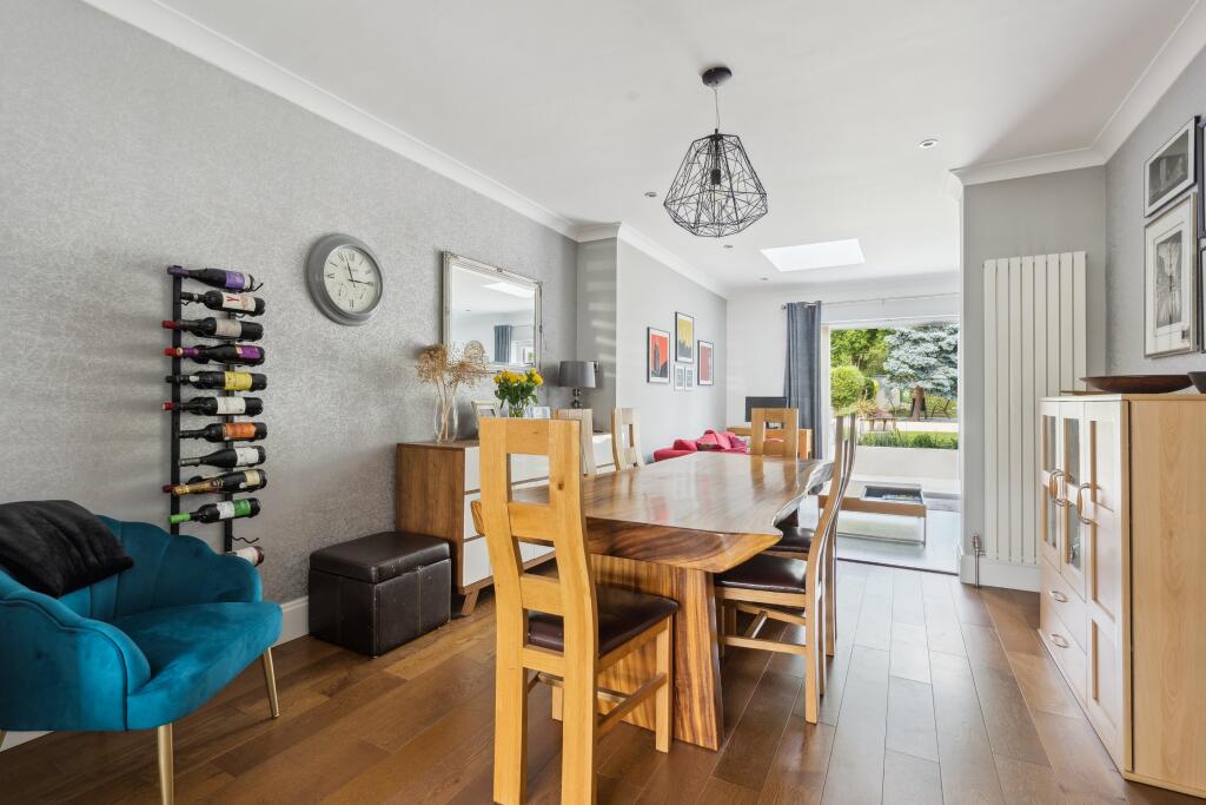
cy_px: 402
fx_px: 536
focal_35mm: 16
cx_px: 603
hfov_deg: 96.7
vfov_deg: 73.8
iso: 640
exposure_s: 1/25
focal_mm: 16
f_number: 8
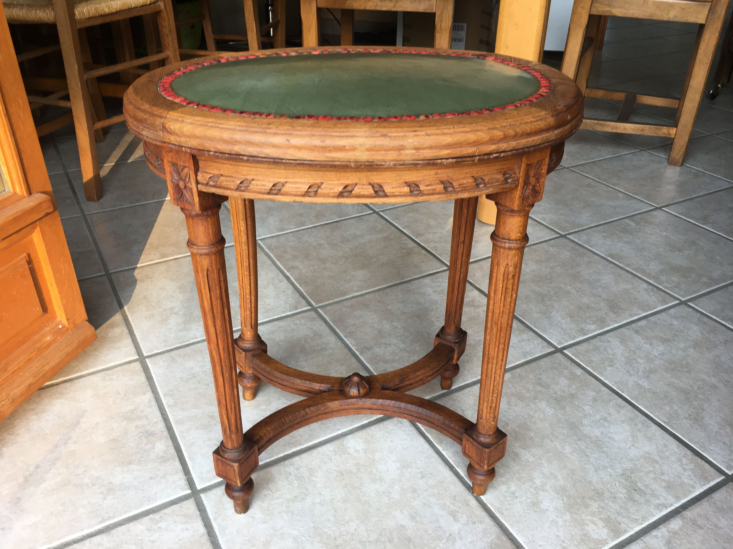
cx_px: 366
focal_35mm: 29
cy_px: 274
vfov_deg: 48.2
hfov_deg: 61.7
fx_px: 614
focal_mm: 4.15
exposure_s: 1/100
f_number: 2.2
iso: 40
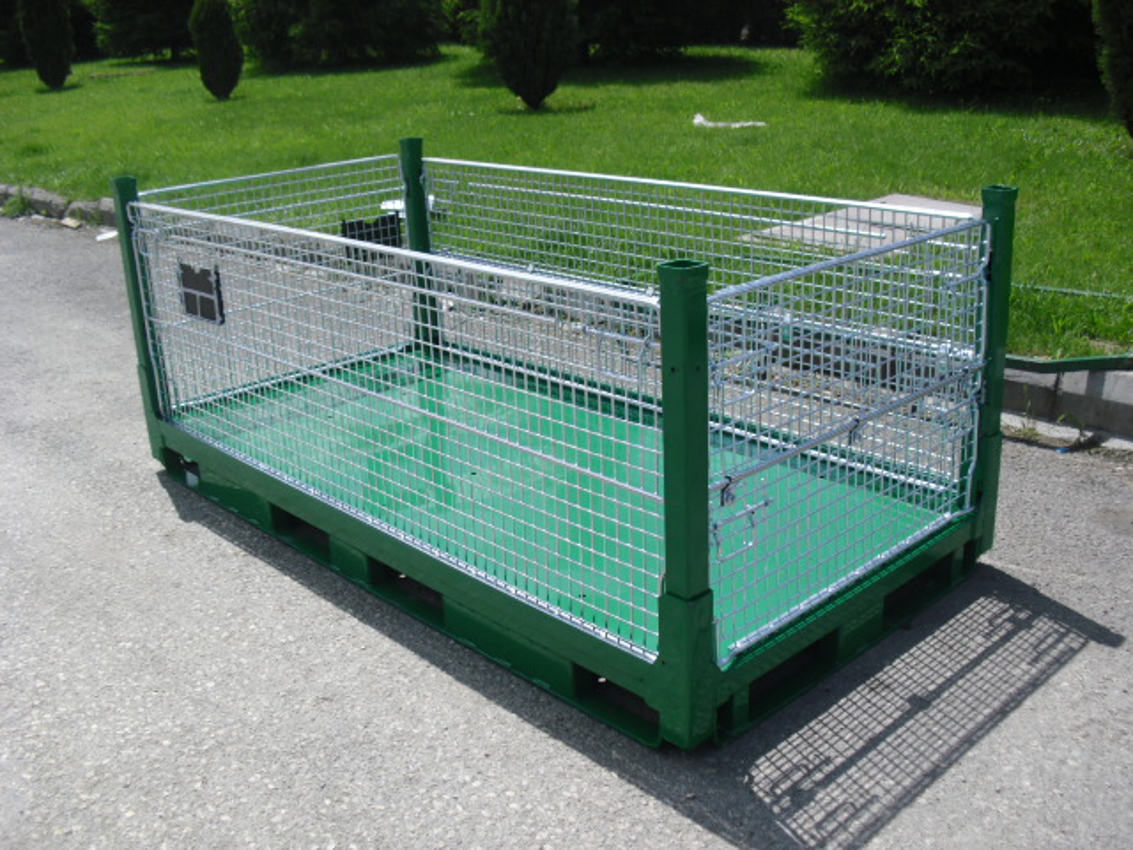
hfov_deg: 51.4
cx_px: 566
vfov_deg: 39.7
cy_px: 425
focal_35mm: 36
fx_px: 1178
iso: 80
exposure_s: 1/200
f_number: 7.8
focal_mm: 6.3
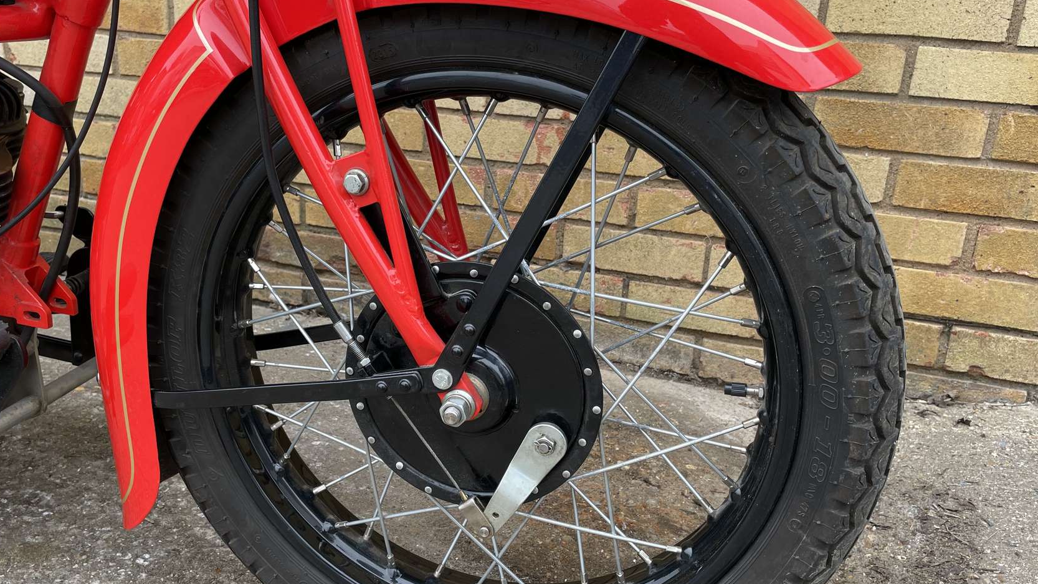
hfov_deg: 57.9
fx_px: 936
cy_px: 288
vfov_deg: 34.6
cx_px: 475
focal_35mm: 34
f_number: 1.6
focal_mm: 4.2
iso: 32
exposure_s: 1/121
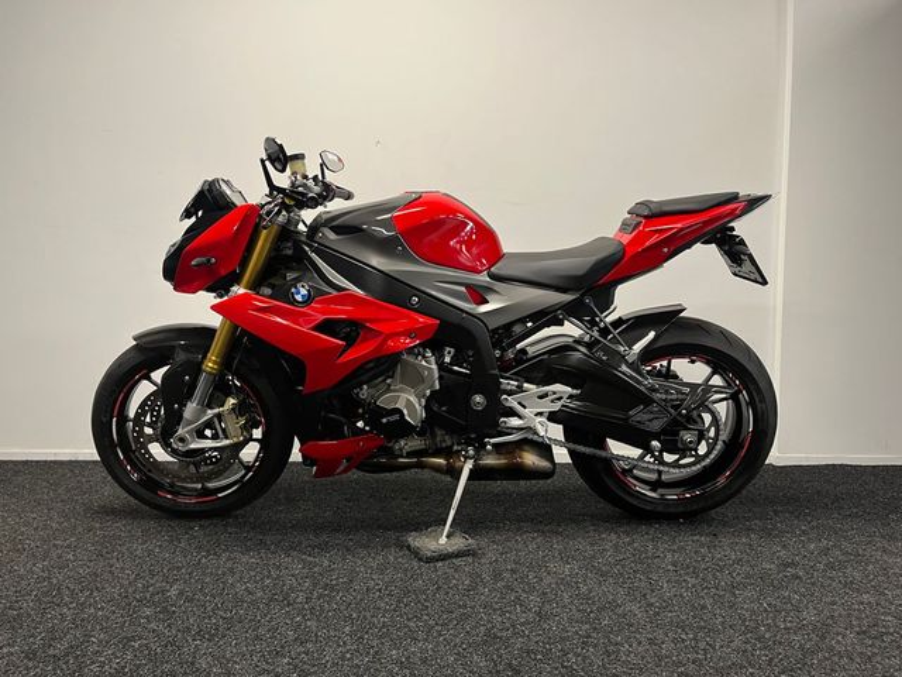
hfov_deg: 67.3
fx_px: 677
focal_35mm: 26
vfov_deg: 53.1
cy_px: 338
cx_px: 451
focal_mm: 5.1
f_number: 1.6
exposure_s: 1/50
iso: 100
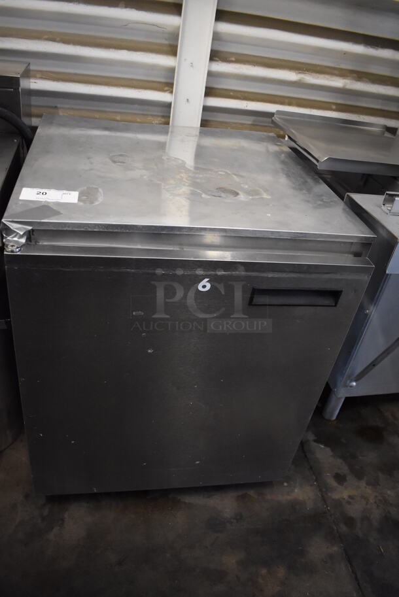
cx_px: 200
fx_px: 448
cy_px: 298
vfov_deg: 67.3
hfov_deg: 48.0
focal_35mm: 27
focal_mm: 18
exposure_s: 1/125
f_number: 3.5
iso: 2800
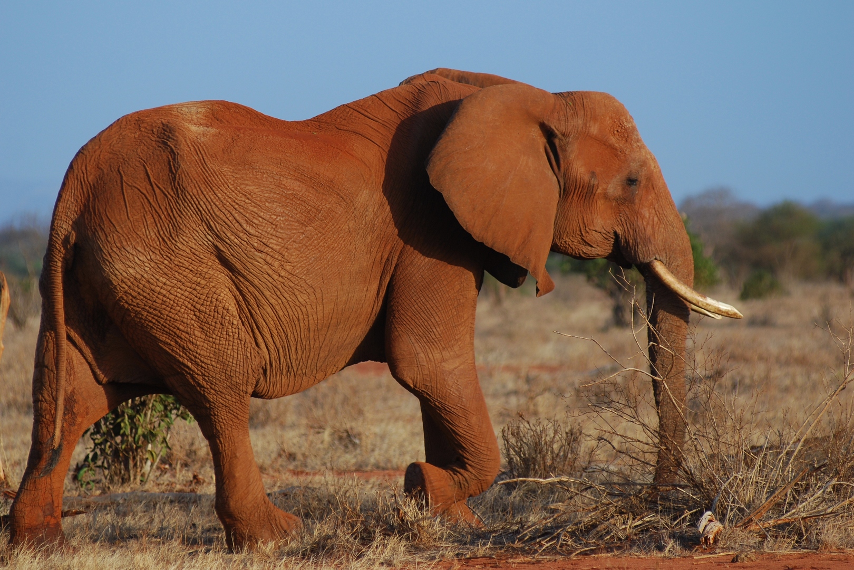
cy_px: 285
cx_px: 427
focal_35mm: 300
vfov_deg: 4.6
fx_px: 7116
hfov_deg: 6.9
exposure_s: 1/800
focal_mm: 200
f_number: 4
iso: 125
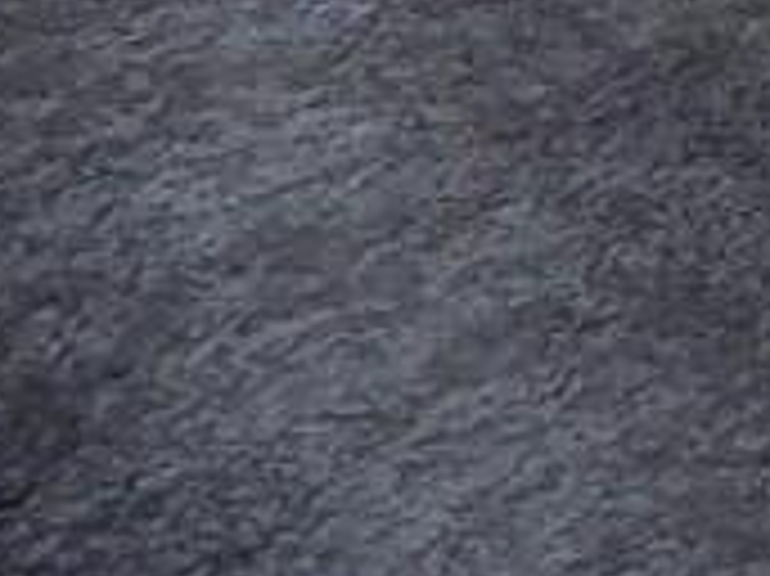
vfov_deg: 9.7
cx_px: 1662
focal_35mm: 132
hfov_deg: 12.6
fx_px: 2934
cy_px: -886
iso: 125
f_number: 3
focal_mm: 4
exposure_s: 1/30
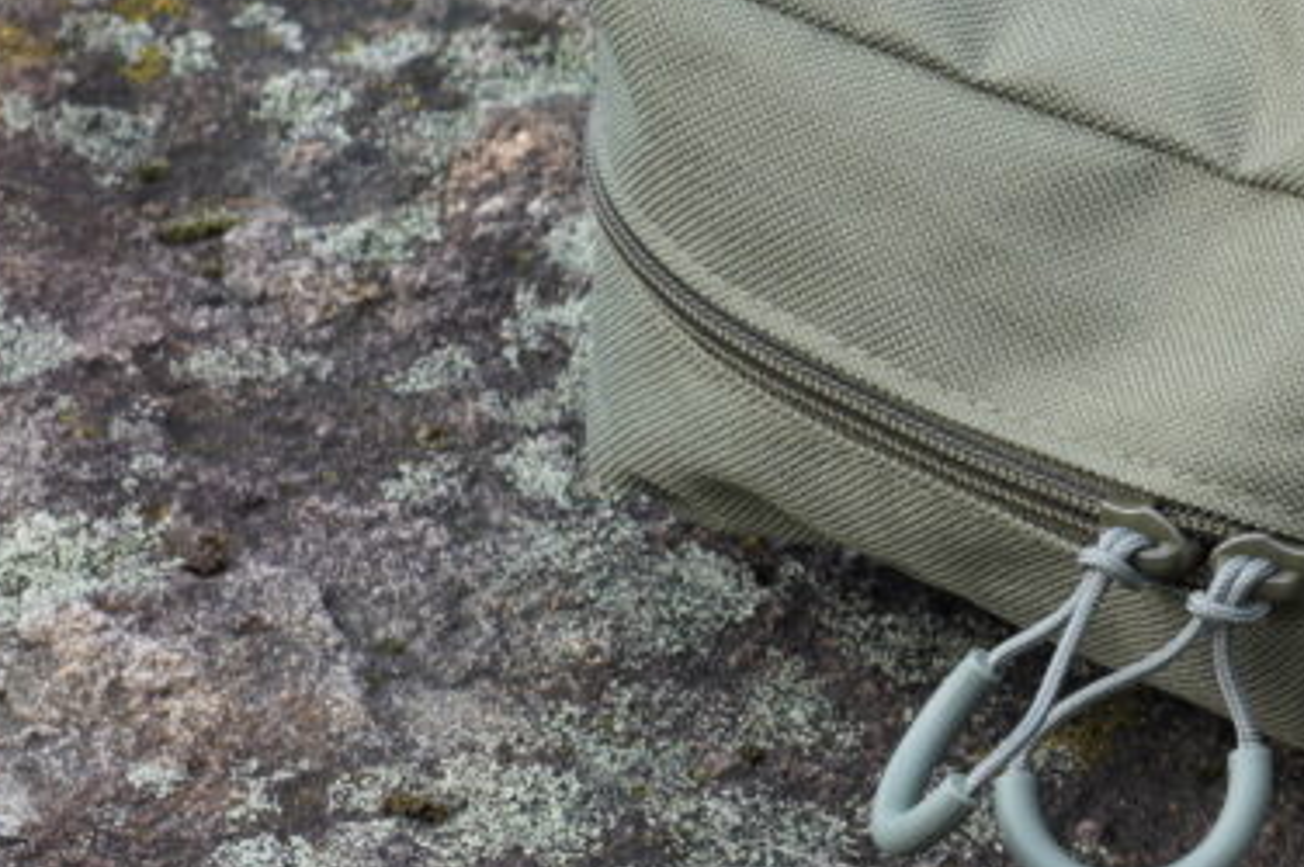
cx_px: 1724
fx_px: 7202
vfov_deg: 6.9
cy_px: 321
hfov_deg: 10.1
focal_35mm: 199
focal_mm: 73
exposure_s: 1/100
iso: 800
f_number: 18
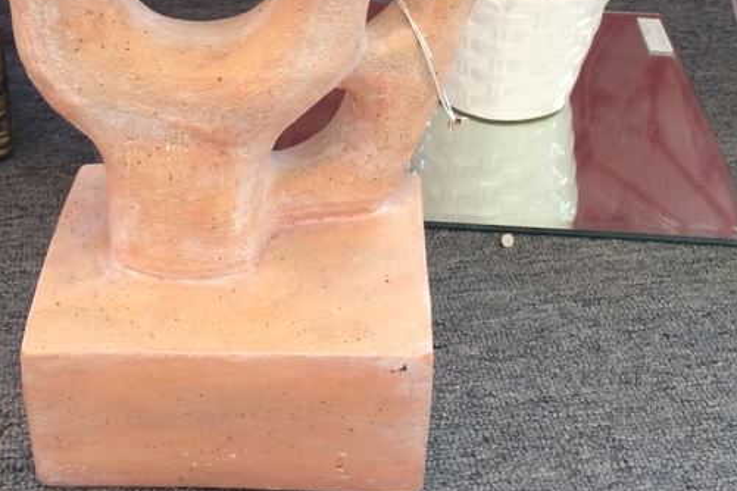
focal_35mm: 56
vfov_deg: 23.5
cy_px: 39
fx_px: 1146
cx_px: 321
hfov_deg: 35.6
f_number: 2.2
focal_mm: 4.12
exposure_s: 1/30
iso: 100
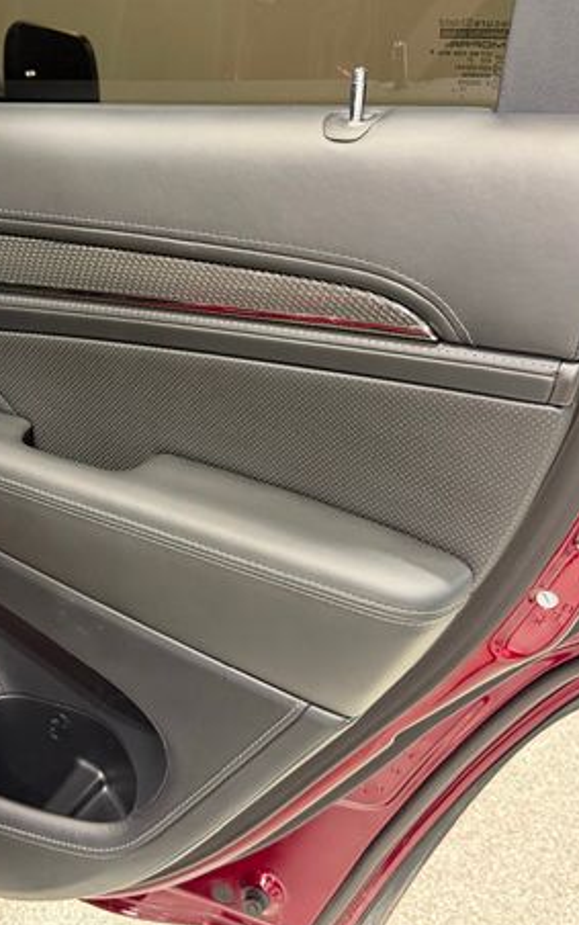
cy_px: 454
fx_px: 908
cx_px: 172
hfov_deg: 34.9
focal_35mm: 36
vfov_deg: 54.0
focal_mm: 6.76
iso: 400
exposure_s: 1/60
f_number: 1.78
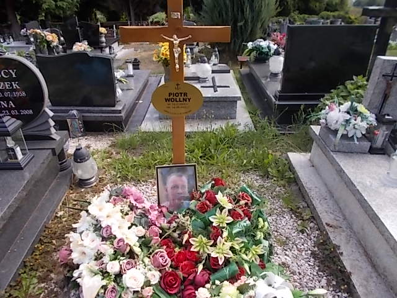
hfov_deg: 67.3
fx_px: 298
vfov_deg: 53.1
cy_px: 149
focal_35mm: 26
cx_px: 198
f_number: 3.2
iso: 80
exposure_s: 1/320
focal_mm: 4.6
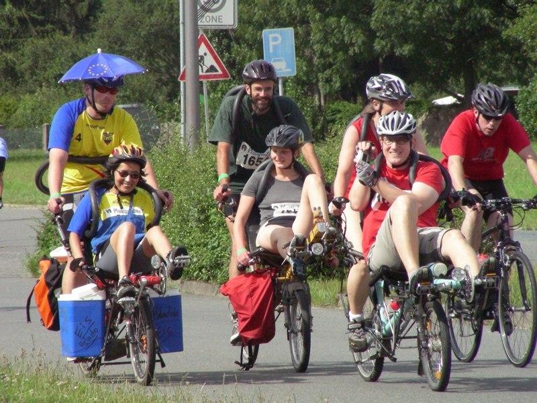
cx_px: 268
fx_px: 5895
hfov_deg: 5.2
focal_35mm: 380
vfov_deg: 3.9
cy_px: 202
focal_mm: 63.3
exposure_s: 1/1014
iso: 400
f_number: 6.8
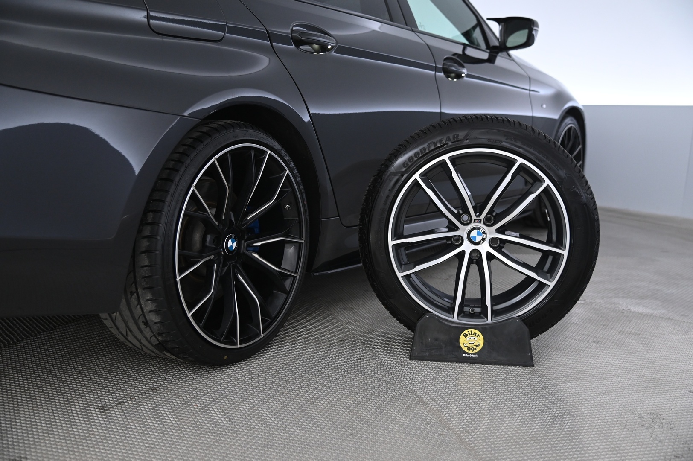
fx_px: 846
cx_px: 346
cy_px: 230
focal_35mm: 44
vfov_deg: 30.5
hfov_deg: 44.5
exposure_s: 1/80
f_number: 4
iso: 2000
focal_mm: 44
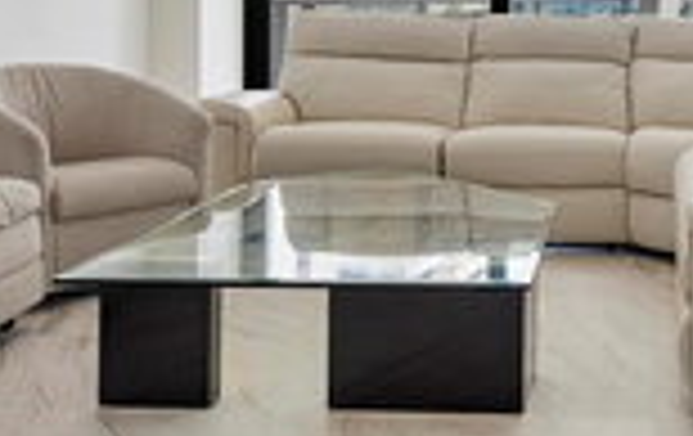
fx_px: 1079
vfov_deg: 22.0
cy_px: -9
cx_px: 639
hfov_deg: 33.5
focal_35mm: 57
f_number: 8
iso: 640
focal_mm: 18
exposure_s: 1/160
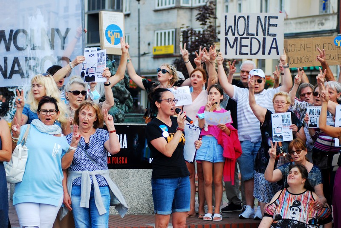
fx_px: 1110
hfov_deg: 17.5
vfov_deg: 11.8
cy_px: 114
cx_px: 170
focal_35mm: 117
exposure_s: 1/400
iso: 400
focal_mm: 78
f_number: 4.2
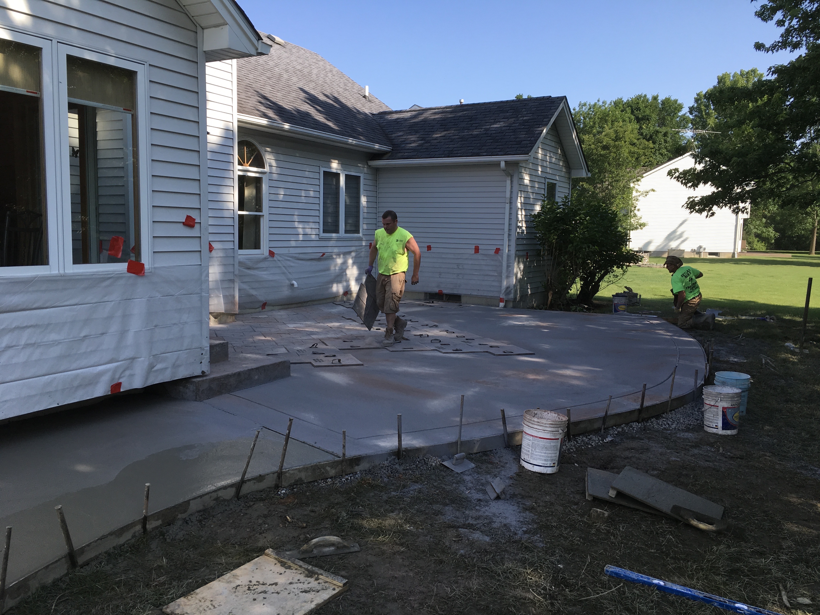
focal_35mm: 29
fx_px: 687
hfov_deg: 61.7
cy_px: 308
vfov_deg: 48.2
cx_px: 410
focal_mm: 4.15
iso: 25
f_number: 2.2
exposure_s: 1/680
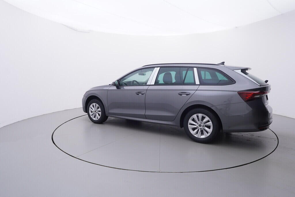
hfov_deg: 77.3
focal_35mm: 22
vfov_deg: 56.2
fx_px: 184
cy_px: 98
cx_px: 148
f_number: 5
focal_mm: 15
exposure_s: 1/80
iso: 200
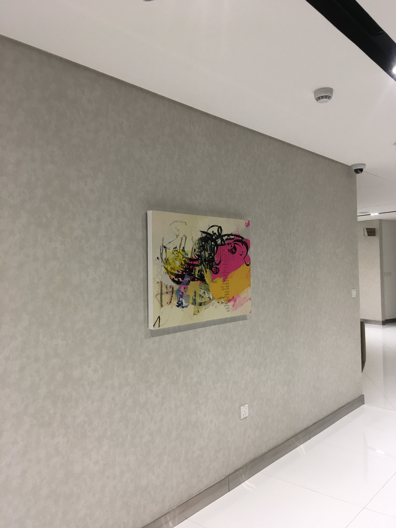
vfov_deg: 61.7
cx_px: 198
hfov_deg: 48.2
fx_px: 442
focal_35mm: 29
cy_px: 264
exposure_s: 1/17
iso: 40
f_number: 2.2
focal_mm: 4.15
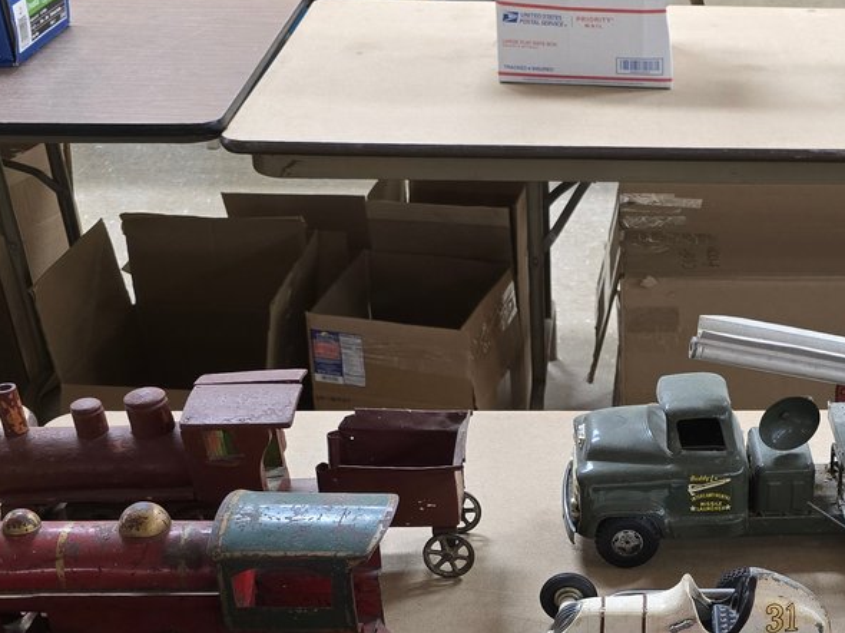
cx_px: 727
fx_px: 1440
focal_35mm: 59
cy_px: 576
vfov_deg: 24.1
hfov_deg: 31.5
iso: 250
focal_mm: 6.3
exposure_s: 1/31
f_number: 1.7
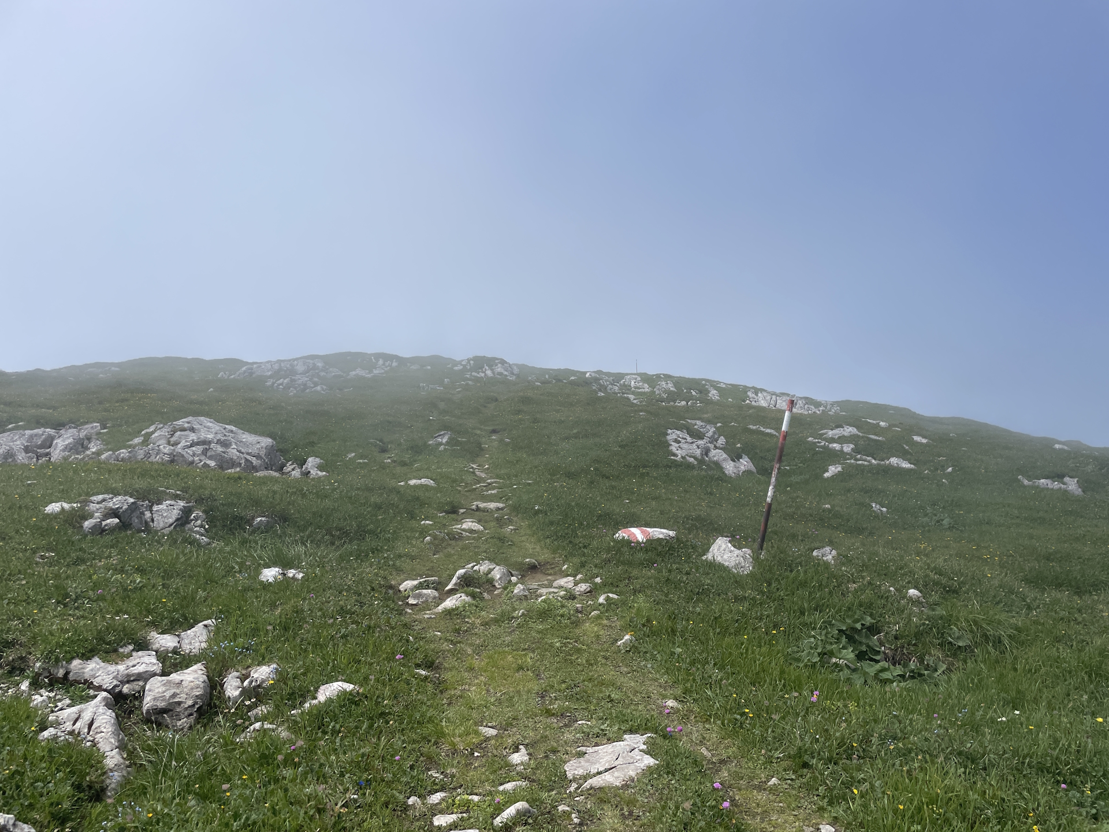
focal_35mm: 26
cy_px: 416
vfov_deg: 53.1
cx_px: 554
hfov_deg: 67.3
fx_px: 833
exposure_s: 1/7299
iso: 32
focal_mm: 4.2
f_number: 1.6
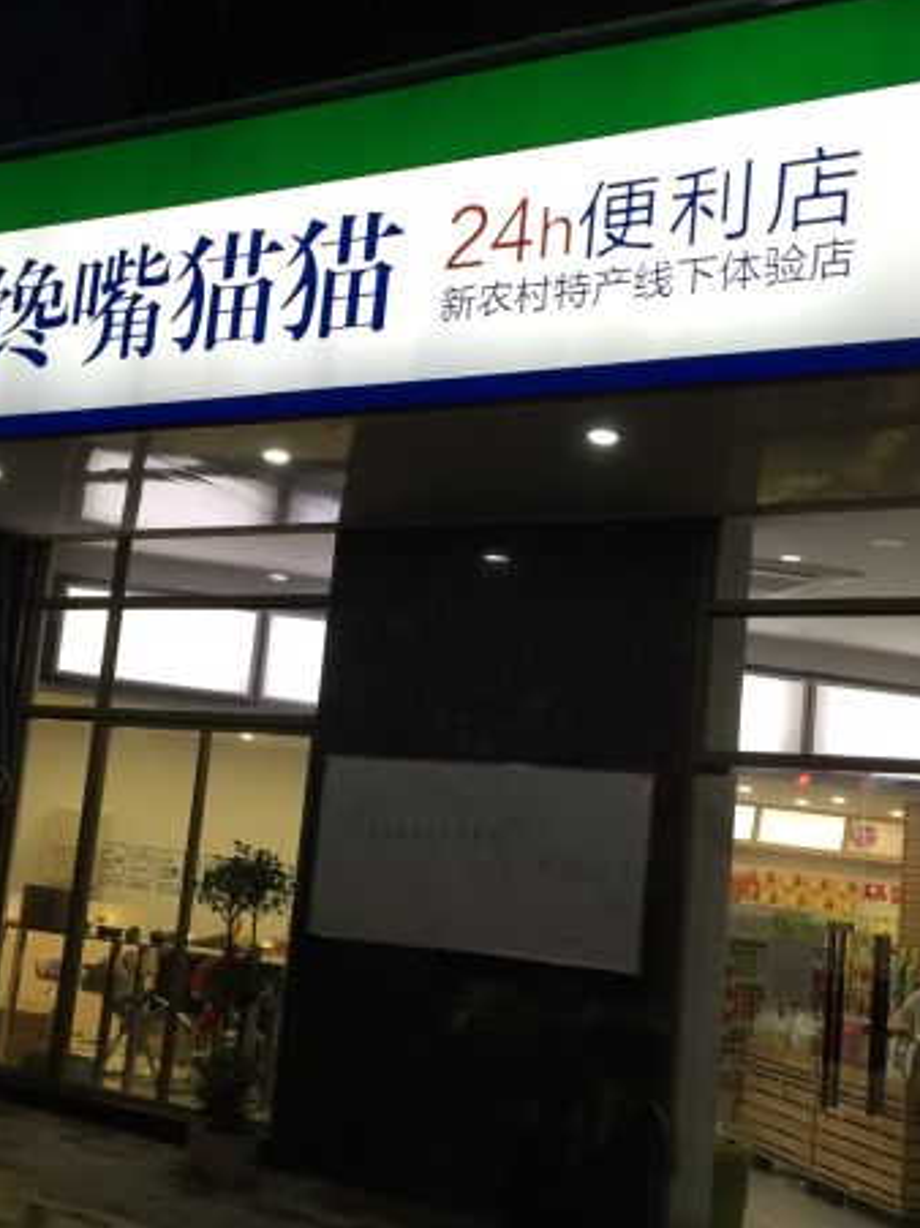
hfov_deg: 32.0
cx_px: 339
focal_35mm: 45
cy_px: 637
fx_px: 1595
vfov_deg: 42.1
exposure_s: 1/33
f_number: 2.2
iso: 50
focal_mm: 4.15
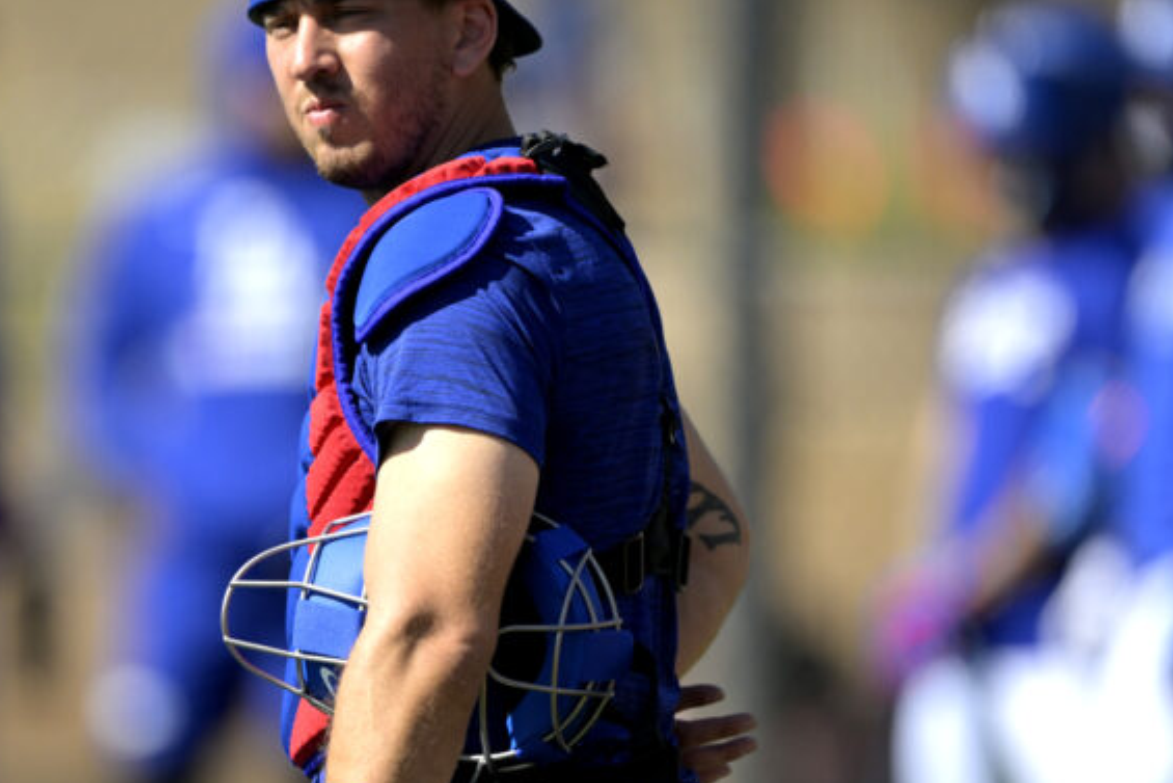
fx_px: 23628
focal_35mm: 725
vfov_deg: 1.9
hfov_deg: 2.8
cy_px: 541
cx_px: 384
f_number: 2.8
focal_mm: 400
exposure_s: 1/6400
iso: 320
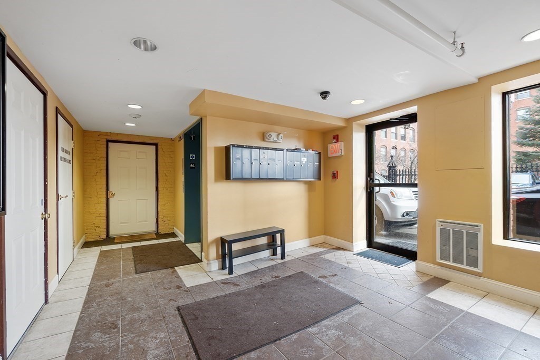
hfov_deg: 100.4
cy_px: 180
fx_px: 225
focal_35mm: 15
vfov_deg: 77.3
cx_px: 270
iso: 100
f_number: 8
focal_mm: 10
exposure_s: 3.2
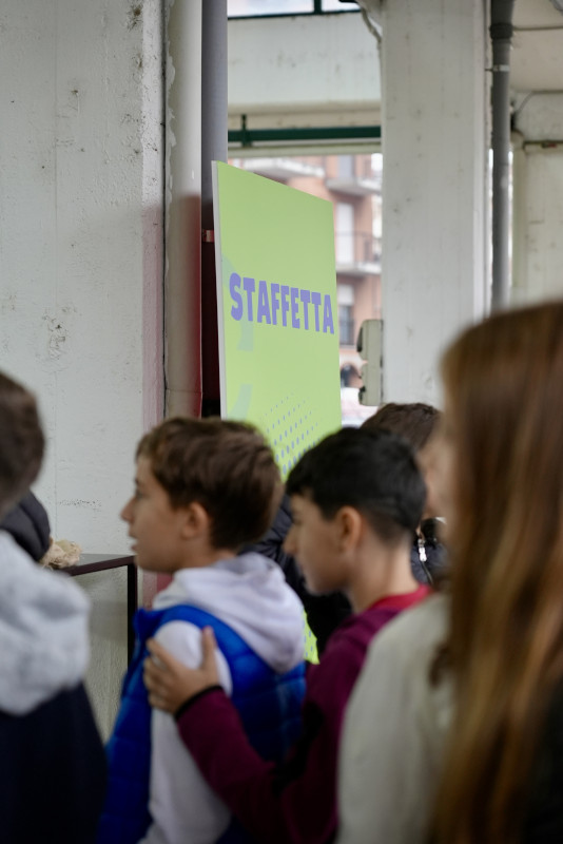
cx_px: 282
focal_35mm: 78
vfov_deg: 26.0
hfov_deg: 17.5
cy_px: 422
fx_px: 1828
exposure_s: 1/160
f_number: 4
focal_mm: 78
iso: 2500
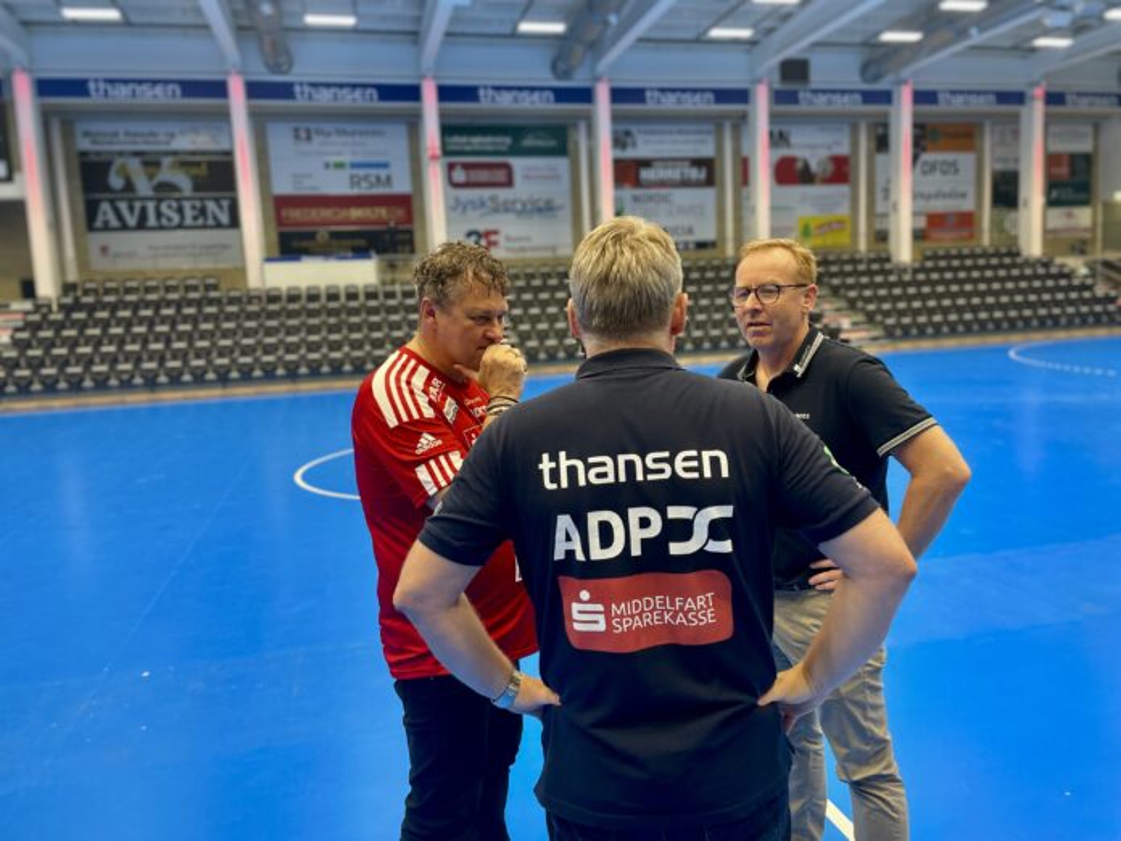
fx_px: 842
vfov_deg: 53.1
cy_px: 420
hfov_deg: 67.3
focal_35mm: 26
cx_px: 560
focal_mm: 4.2
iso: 125
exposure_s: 1/100
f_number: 1.6
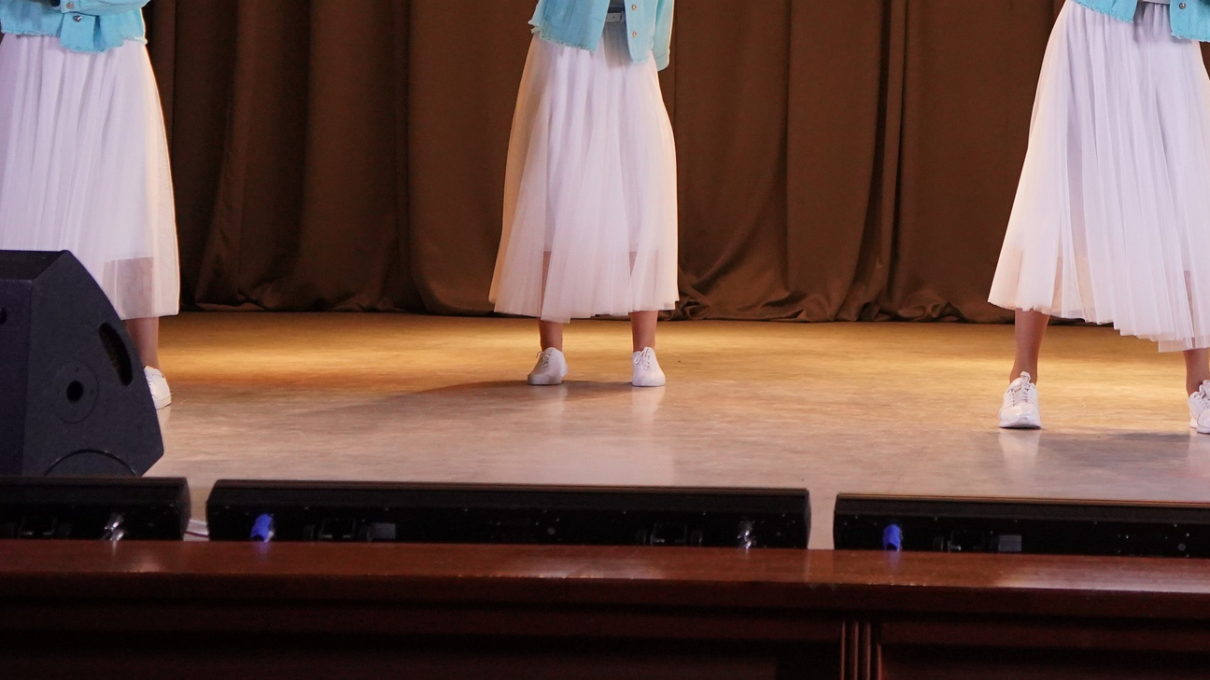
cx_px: 975
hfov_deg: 17.7
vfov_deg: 10.0
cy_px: -60
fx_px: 3850
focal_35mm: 120
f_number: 4.5
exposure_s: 1/500
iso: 3200
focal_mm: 58
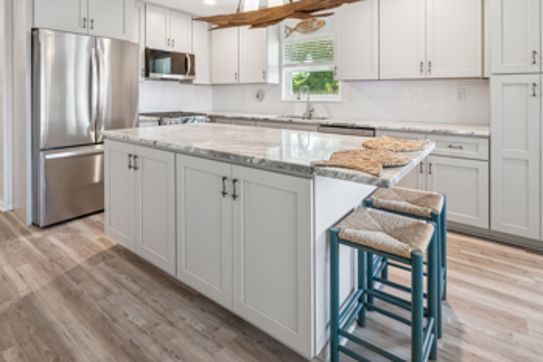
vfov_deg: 66.8
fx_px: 272
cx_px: 272
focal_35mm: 18
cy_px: 146
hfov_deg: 90.0
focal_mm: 14
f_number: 8
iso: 800
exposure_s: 1/40
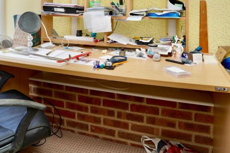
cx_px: 110
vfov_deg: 40.3
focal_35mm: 30
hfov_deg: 61.9
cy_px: 15
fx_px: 192
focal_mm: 16
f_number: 4
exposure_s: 1/60
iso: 125
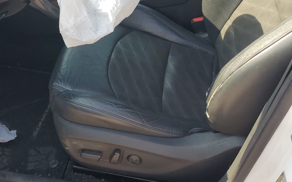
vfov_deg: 27.9
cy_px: 34
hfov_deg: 43.3
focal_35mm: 45
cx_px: 81
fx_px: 358
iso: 50
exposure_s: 1/455
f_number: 1.5
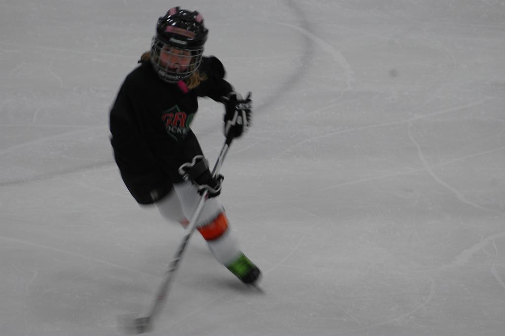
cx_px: 252
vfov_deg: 4.6
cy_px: 168
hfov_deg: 6.9
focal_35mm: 300
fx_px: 4205
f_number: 5.6
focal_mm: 200
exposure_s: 1/40
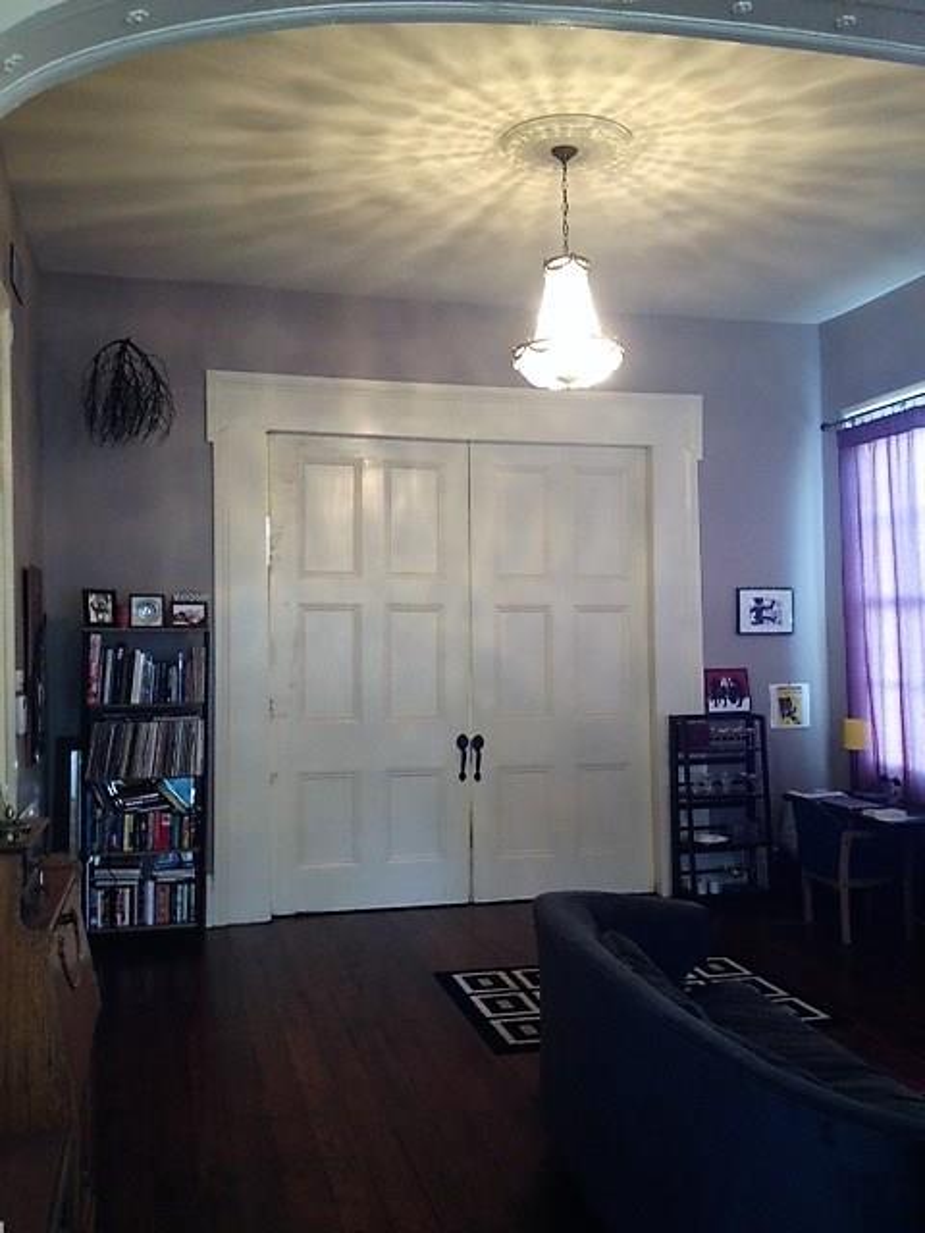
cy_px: 616
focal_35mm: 35
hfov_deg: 40.7
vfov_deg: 52.6
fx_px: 1247
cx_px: 462
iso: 125
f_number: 2.4
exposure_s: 1/20
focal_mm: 4.28
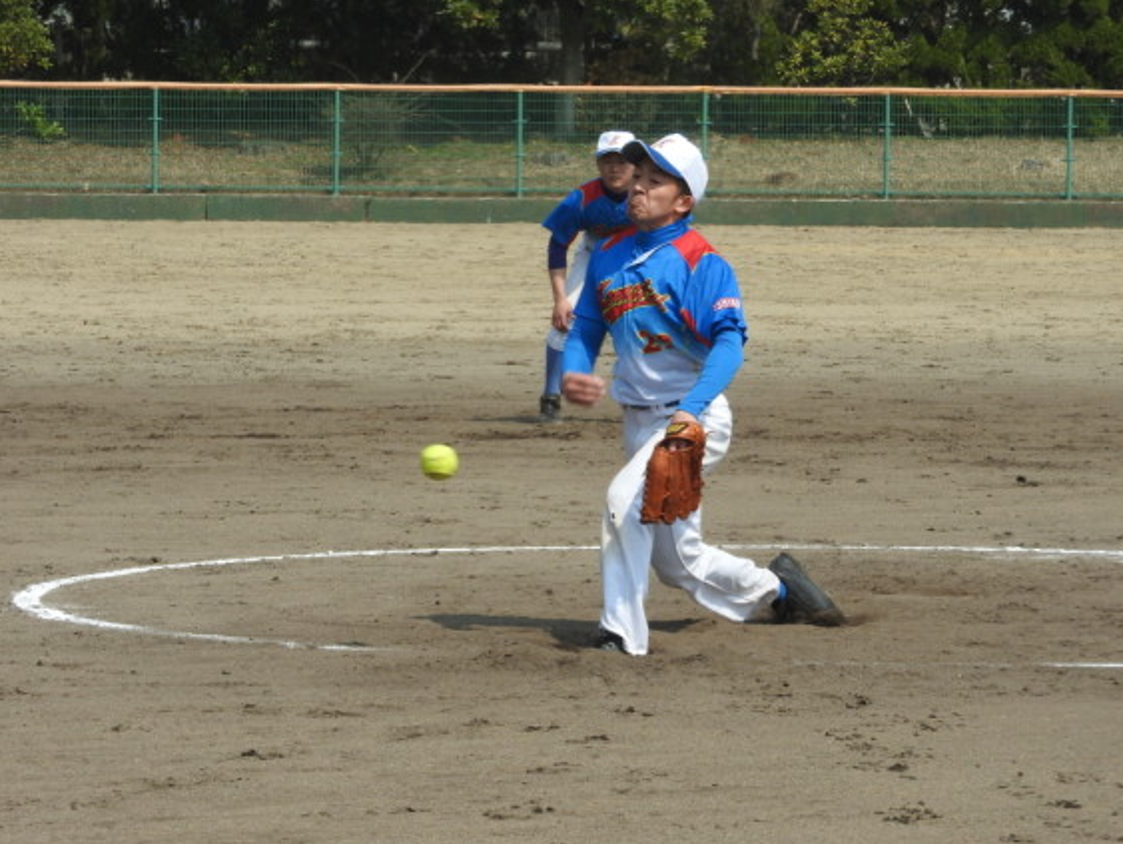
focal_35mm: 213
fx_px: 6914
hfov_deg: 9.3
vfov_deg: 7.0
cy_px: 433
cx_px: 561
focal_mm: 35.8
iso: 100
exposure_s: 1/640
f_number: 5.3
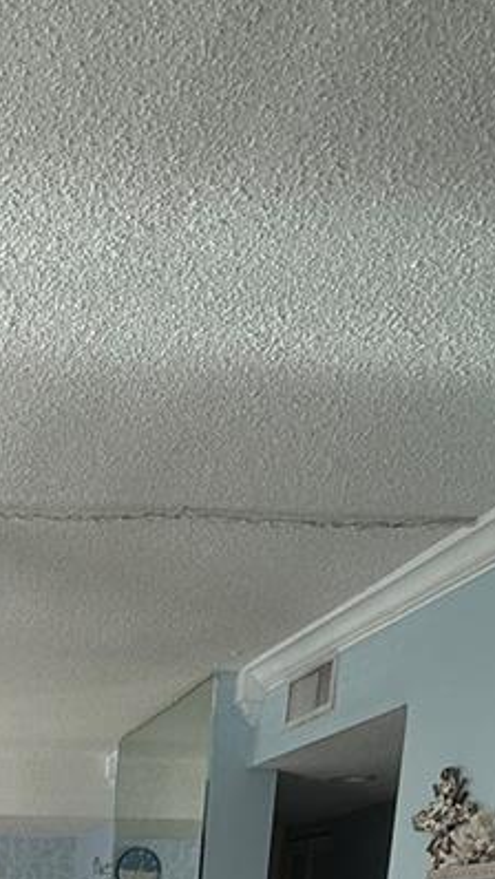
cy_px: 1193
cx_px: -122
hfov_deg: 23.4
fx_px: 1073
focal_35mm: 46
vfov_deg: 31.7
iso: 80
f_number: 2.2
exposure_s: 1/120
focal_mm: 2.22
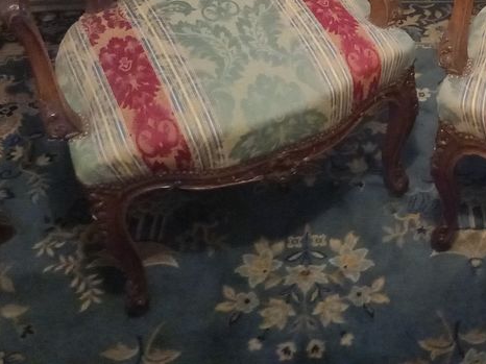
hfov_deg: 31.9
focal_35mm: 58
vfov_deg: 23.8
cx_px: 419
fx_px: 814
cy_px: -26
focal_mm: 4
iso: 1000
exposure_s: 1/14.3
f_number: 1.8
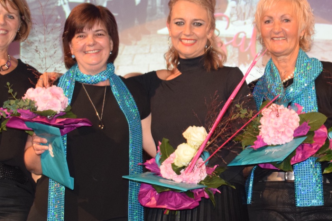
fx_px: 922
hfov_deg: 20.4
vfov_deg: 13.7
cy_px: 119
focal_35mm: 100
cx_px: 201
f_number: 4.2
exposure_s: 1/60
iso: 1600
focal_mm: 32
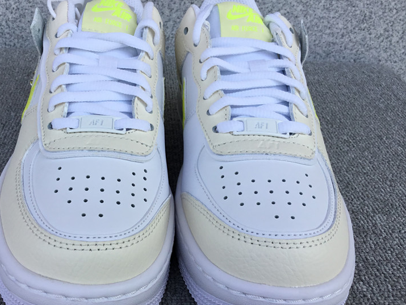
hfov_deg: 47.6
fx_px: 458
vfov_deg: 36.8
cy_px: 177
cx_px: 166
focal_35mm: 39
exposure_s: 1/509
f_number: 2.4
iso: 25
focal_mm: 3.3
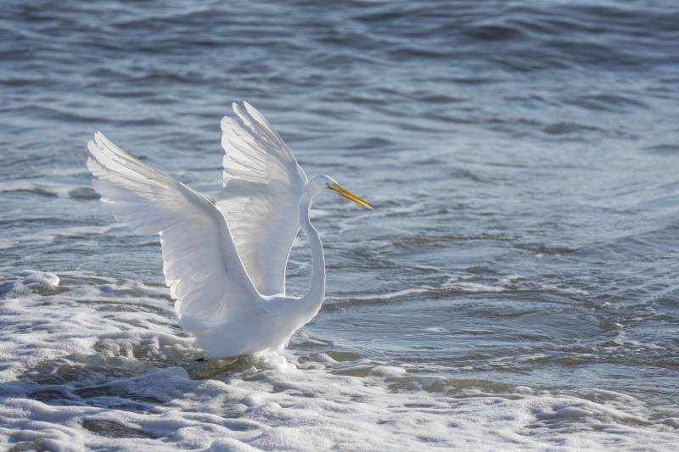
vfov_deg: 5.5
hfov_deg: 8.2
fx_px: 4714
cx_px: 340
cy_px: 226
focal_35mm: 250
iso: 800
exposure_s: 1/6400
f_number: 5.6
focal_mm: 250
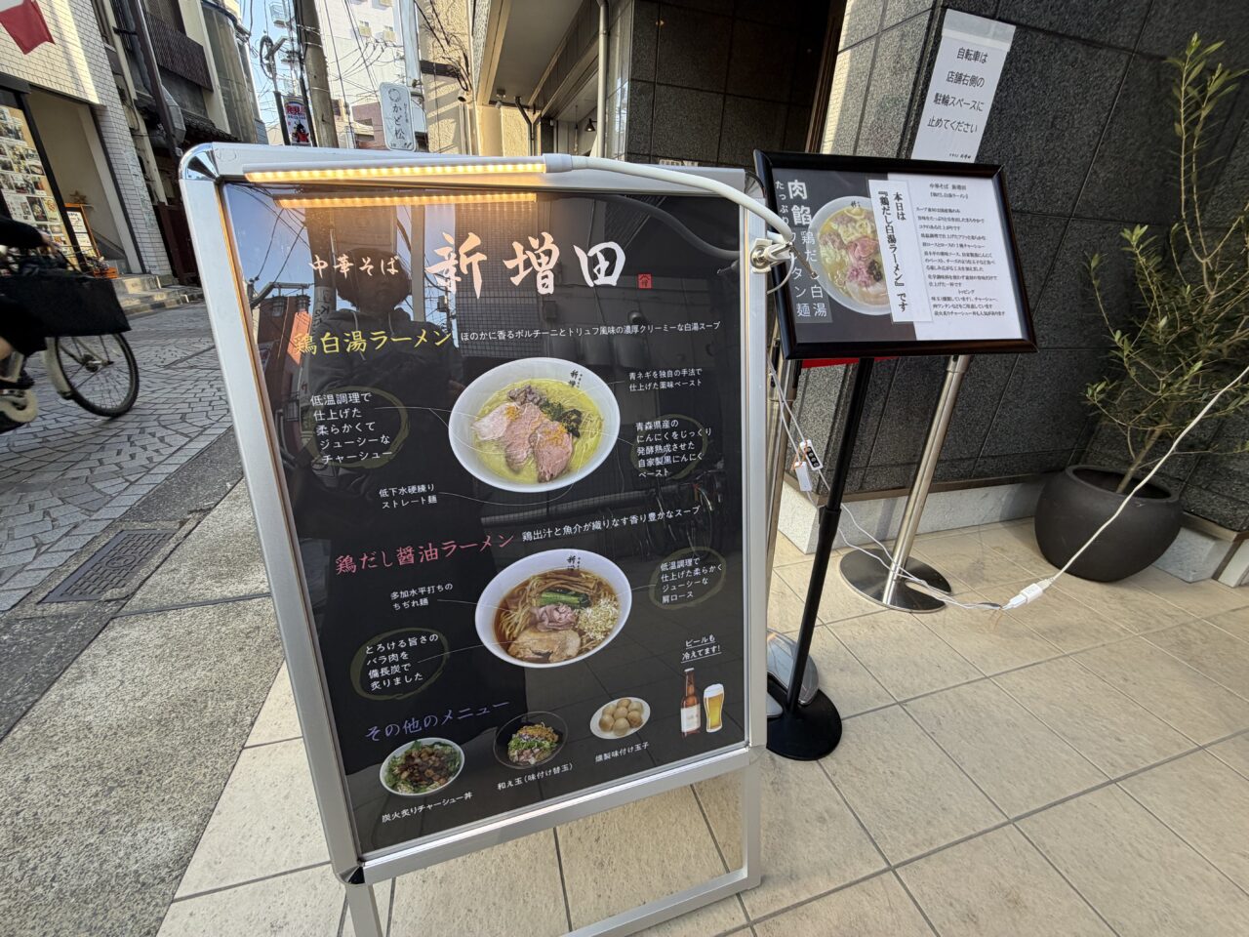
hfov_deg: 102.1
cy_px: 468
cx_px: 624
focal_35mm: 14
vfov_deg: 85.7
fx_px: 505
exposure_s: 1/121
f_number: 2.2
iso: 64
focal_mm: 2.22
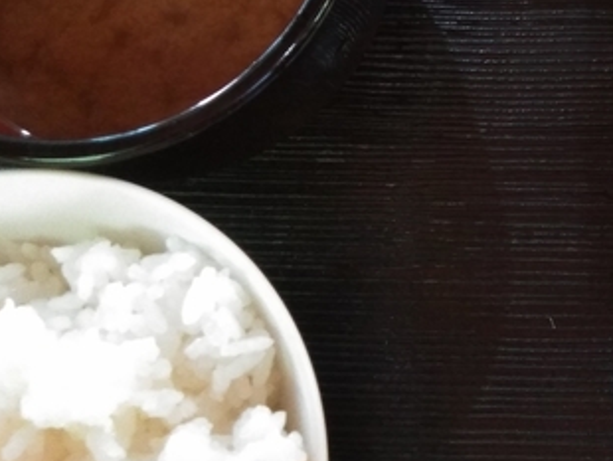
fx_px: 1187
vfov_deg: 21.5
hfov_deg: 25.5
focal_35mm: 67
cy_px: 55
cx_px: 765
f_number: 2.2
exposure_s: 1/25
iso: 253
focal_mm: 3.46
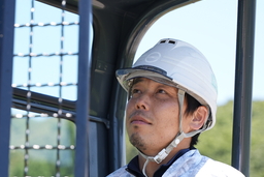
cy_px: 135
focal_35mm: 144
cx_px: 85
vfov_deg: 9.5
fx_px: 1060
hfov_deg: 14.2
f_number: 2.8
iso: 80
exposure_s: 1/400
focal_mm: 61.6
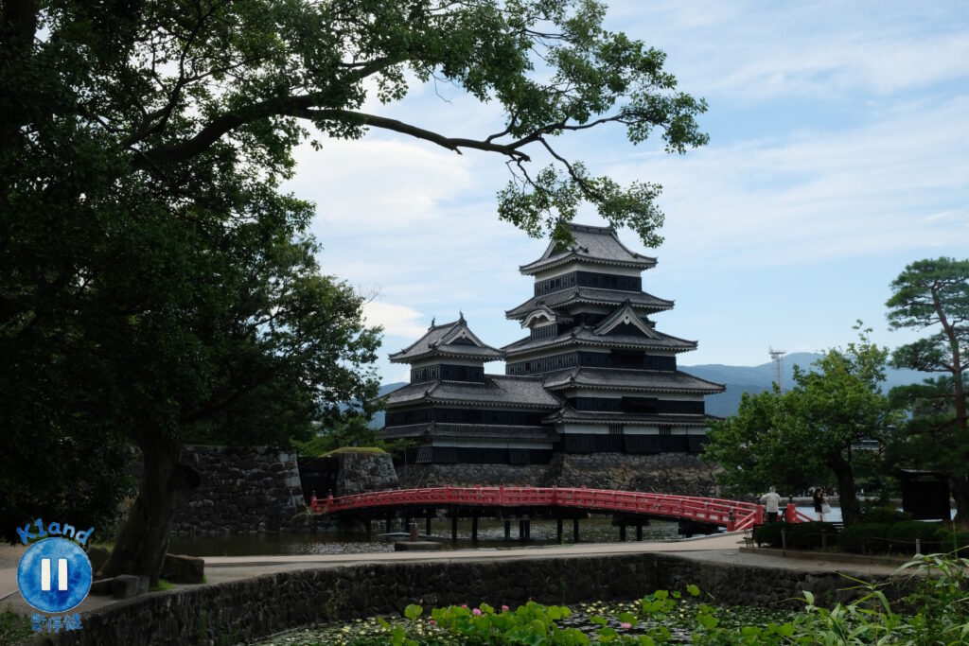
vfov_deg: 31.9
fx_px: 1131
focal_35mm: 42
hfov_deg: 46.4
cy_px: 323
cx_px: 484
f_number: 14
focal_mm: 27.7
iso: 640
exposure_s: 1/250
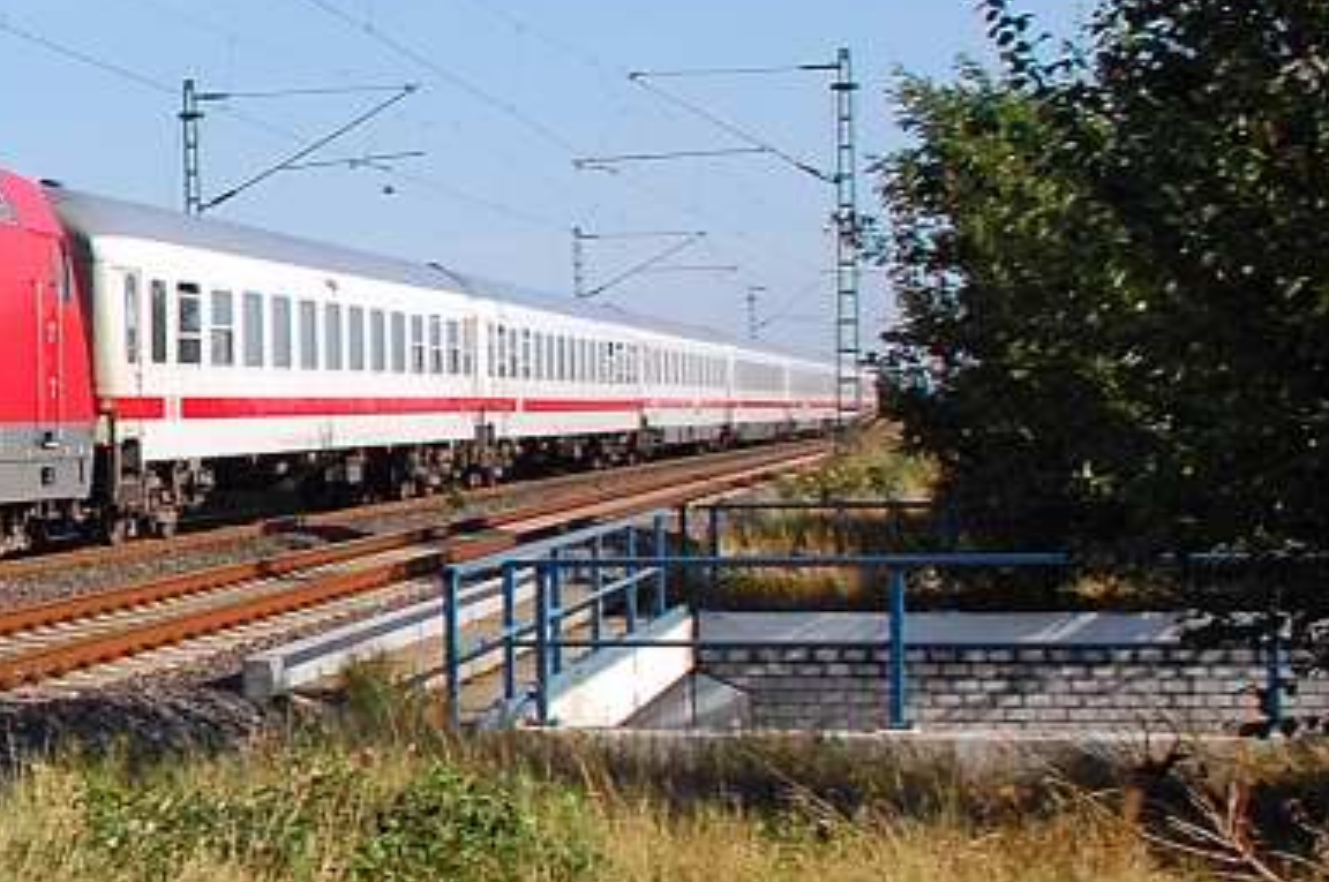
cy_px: 137
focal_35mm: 72
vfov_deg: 18.6
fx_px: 2655
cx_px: -260
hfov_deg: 25.3
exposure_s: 1/1000
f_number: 9
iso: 800
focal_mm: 18
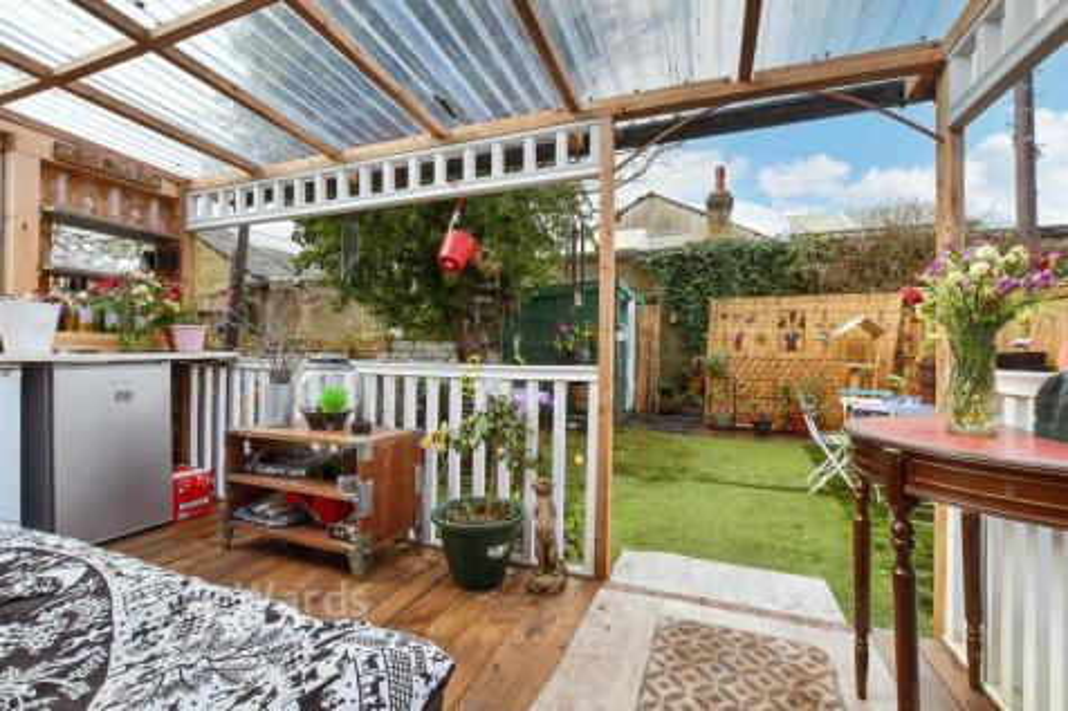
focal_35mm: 15
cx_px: 534
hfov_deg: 100.4
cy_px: 356
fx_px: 445
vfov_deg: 77.3
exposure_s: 1/200
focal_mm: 10
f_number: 8
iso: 400
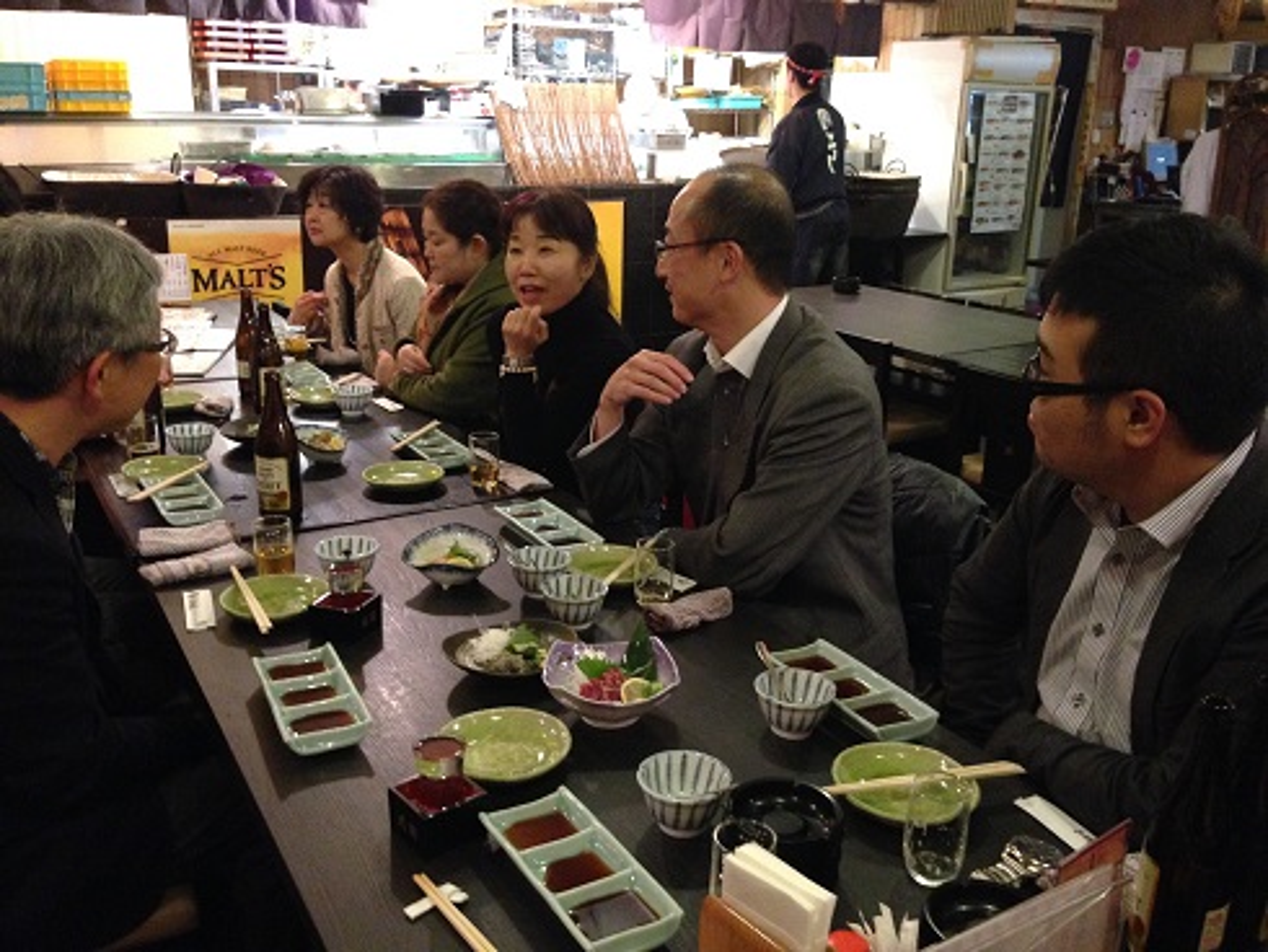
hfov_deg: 55.3
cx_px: 634
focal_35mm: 33
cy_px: 476
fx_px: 1209
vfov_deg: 43.0
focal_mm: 4.12
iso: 500
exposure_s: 1/15
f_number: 2.4
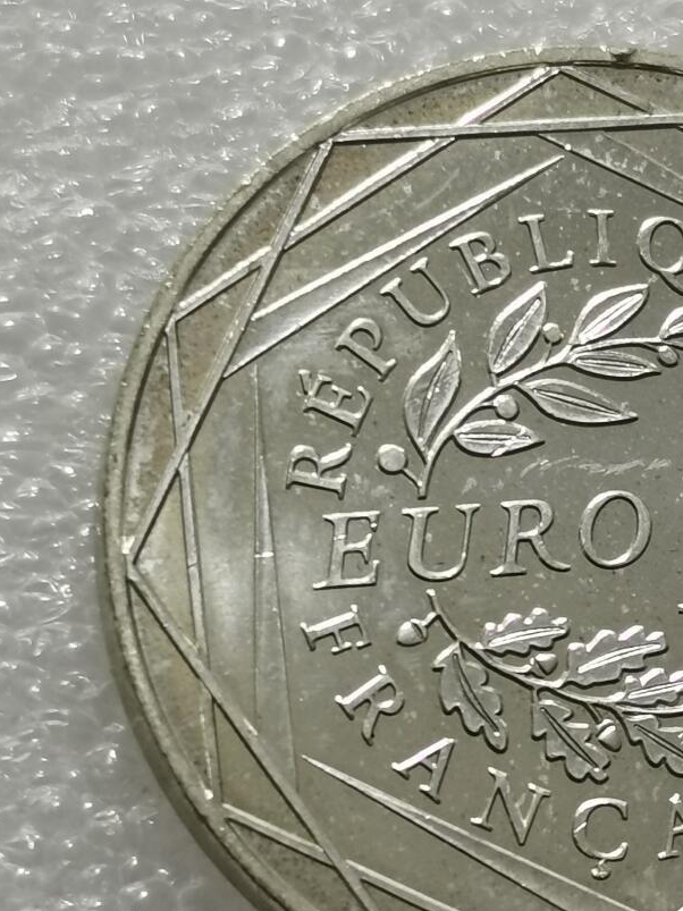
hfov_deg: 10.0
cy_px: 421
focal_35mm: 148
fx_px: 3895
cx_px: 580
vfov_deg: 13.3
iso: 64
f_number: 1.8
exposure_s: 1/100
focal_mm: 5.58
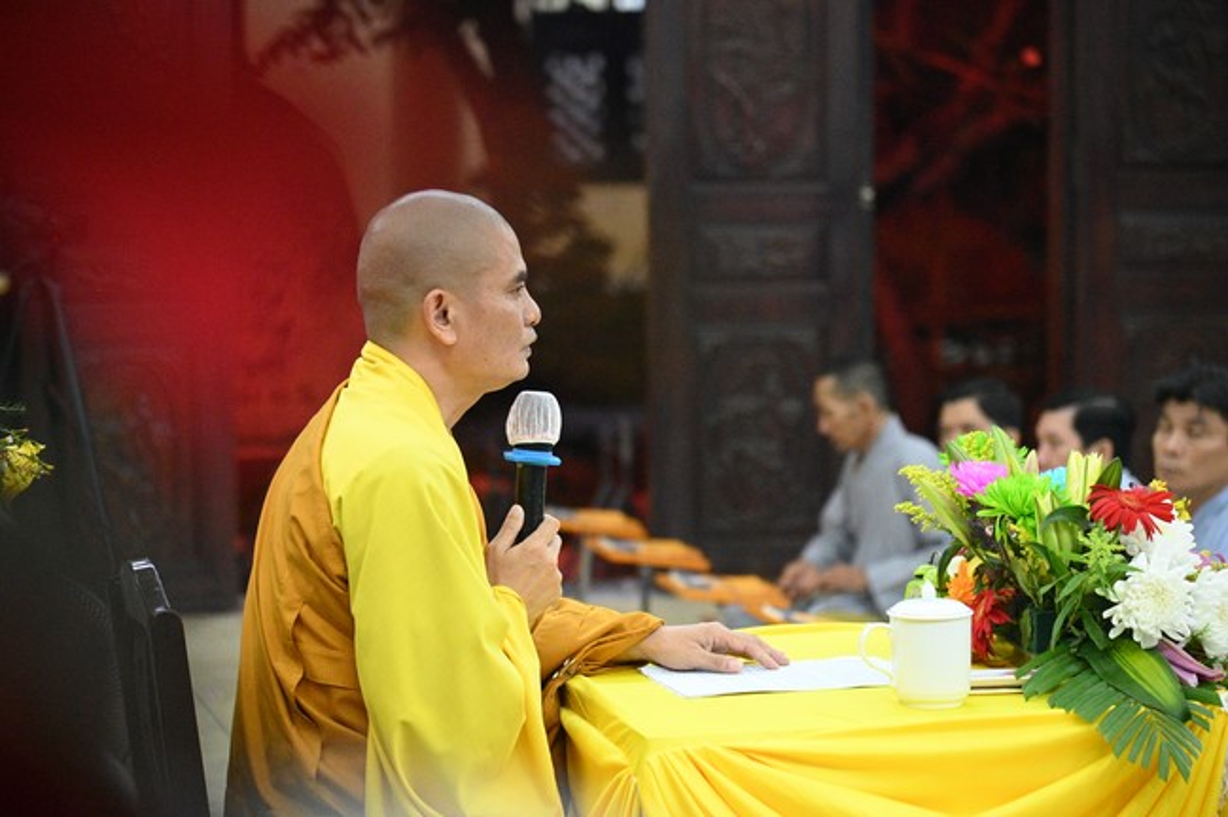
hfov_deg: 17.1
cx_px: 614
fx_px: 4091
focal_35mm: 120
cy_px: 408
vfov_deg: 11.4
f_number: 4.5
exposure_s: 1/200
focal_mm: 120
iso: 16000
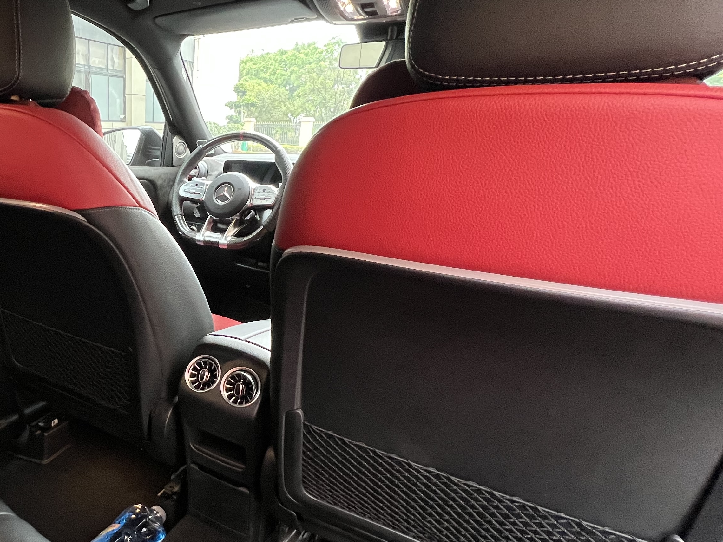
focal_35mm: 23
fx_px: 480
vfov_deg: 58.7
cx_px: 139
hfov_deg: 66.7
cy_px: 305
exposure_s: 1/60
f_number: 1.8
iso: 320
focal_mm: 1.57
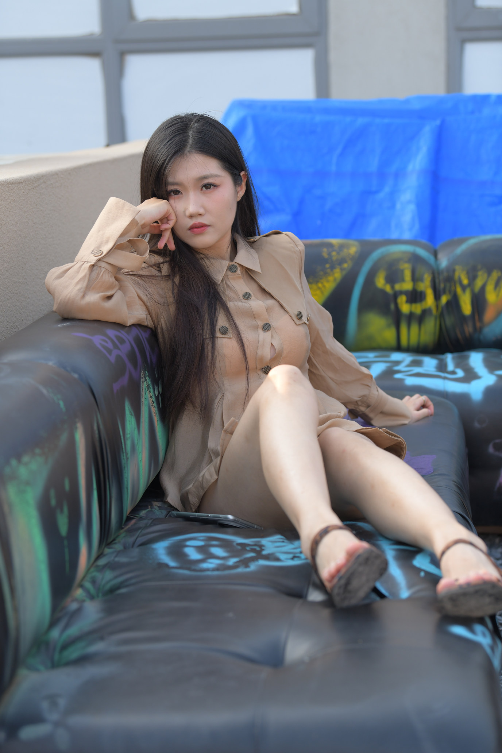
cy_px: 376
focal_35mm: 80
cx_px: 251
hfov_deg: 17.1
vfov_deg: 25.4
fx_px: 1673
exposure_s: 1/800
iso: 360
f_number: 4
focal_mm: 80
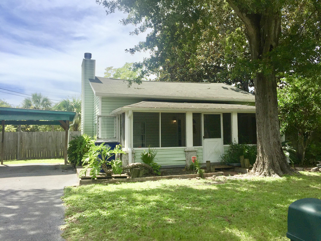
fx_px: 269
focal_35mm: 29
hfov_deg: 61.7
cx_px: 160
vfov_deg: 48.2
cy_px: 120
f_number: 2.2
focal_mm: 4.15
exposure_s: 1/2198
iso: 32
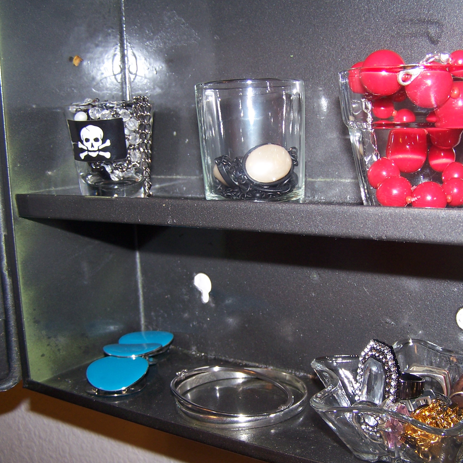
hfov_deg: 37.4
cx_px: 286
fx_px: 681
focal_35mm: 45
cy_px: 232
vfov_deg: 37.6
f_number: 2.8
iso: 80
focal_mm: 6.3
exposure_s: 1/60
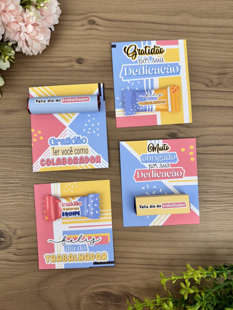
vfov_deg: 71.6
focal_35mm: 24
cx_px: 116
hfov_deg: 56.8
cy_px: 155
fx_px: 215
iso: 64
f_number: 1.78
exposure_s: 1/120
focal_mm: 6.76
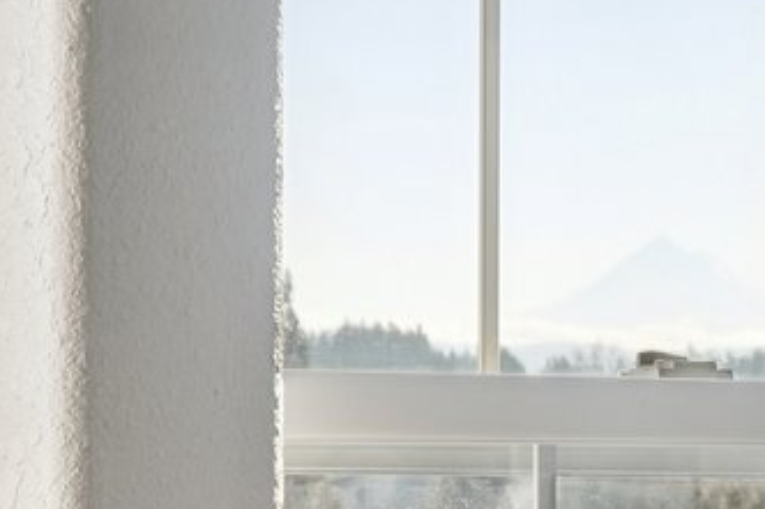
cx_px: 691
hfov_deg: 9.5
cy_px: 469
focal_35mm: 216
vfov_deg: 6.3
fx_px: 4588
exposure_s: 1/160
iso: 400
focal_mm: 35
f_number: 8
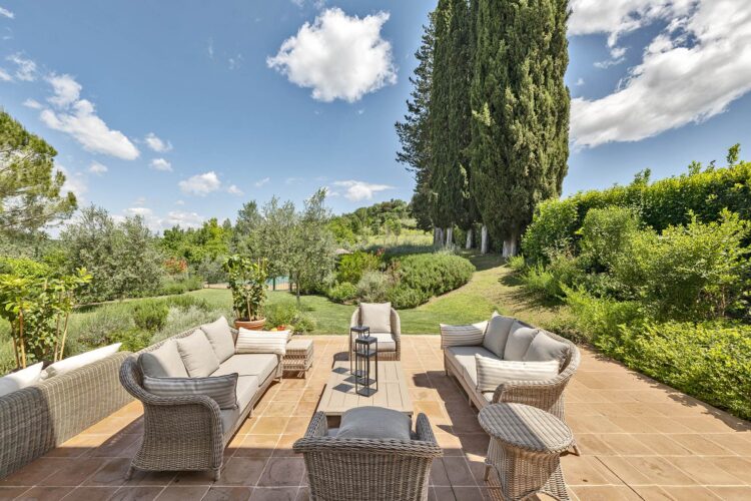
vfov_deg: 81.2
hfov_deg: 104.3
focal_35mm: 14
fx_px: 292
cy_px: 250
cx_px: 376
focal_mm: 14
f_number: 10
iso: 200
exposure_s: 1/320
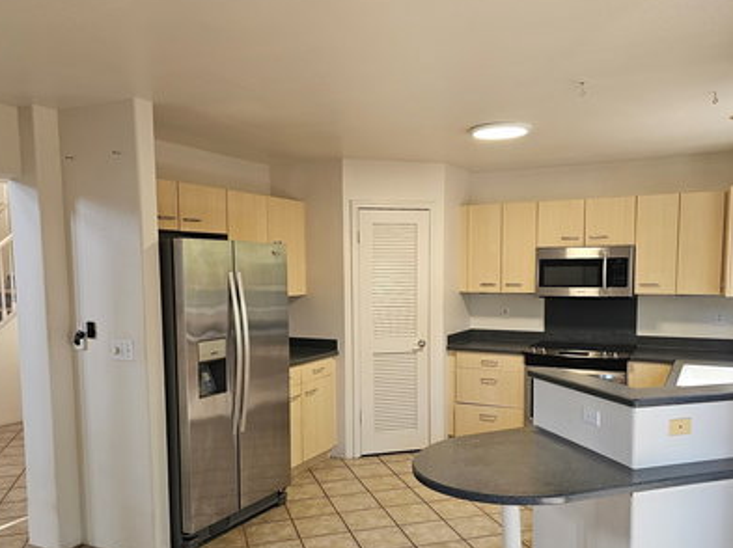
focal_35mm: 30
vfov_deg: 46.3
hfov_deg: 60.0
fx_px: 635
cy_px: 345
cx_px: 390
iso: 400
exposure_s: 1/120
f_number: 1.7
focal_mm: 6.3
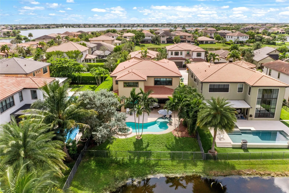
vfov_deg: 46.4
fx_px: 225
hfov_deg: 65.5
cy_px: 96
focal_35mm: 28
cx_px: 144
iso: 400
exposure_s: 1/400
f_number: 11
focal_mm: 10.26
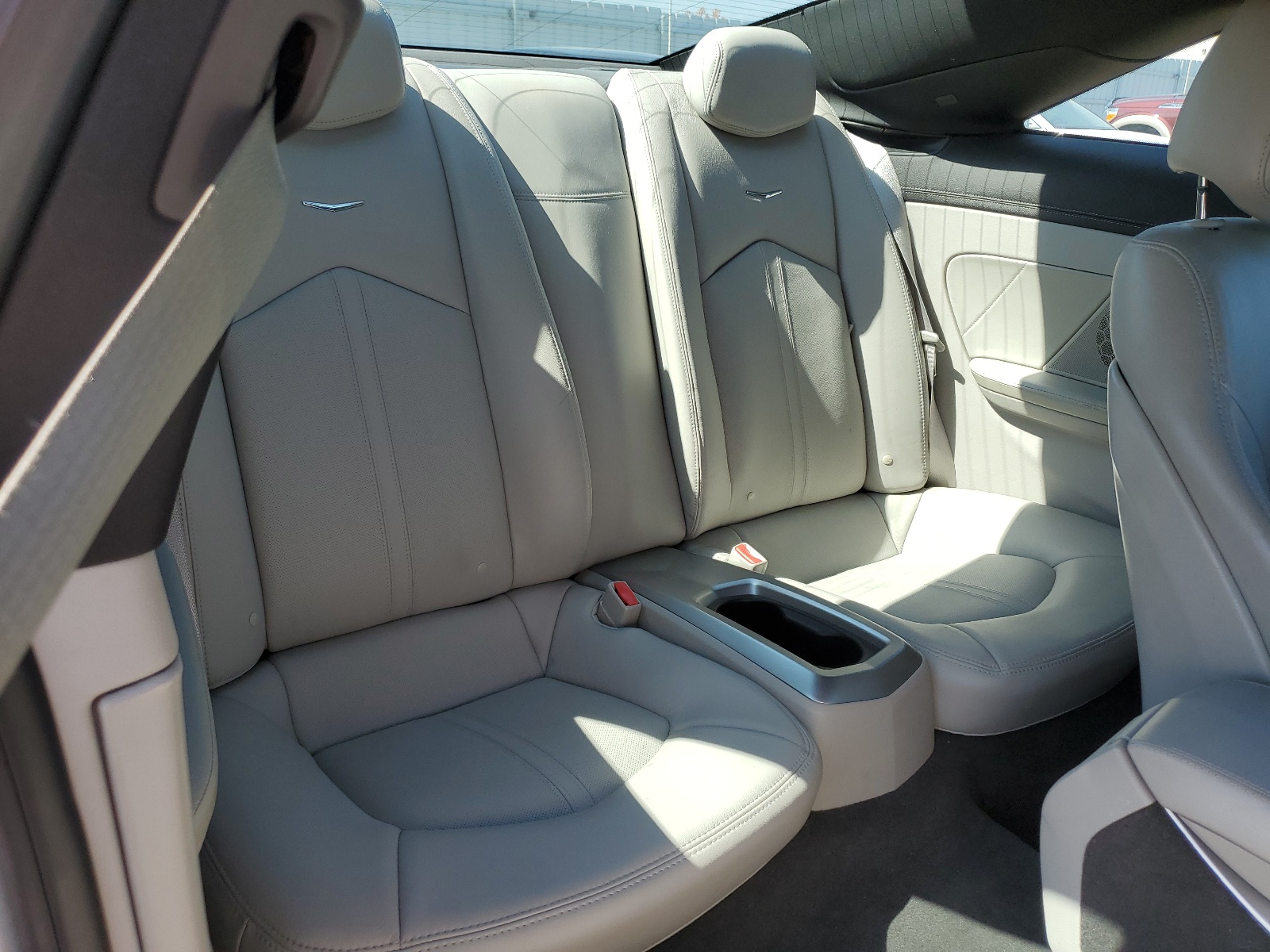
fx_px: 954
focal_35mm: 26
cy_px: 476
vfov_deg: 53.1
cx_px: 635
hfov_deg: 67.3
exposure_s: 1/833
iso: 50
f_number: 1.5
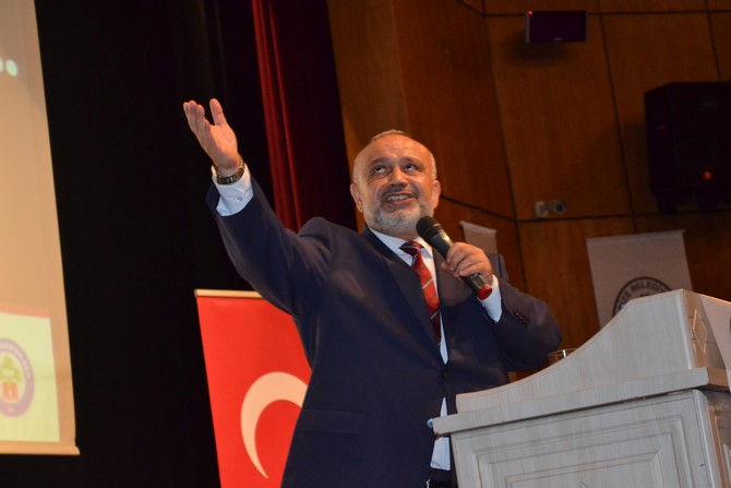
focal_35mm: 82
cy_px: 244
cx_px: 366
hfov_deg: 24.6
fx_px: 1675
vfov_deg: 16.6
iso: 3200
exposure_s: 1/60
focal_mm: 55
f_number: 5.6
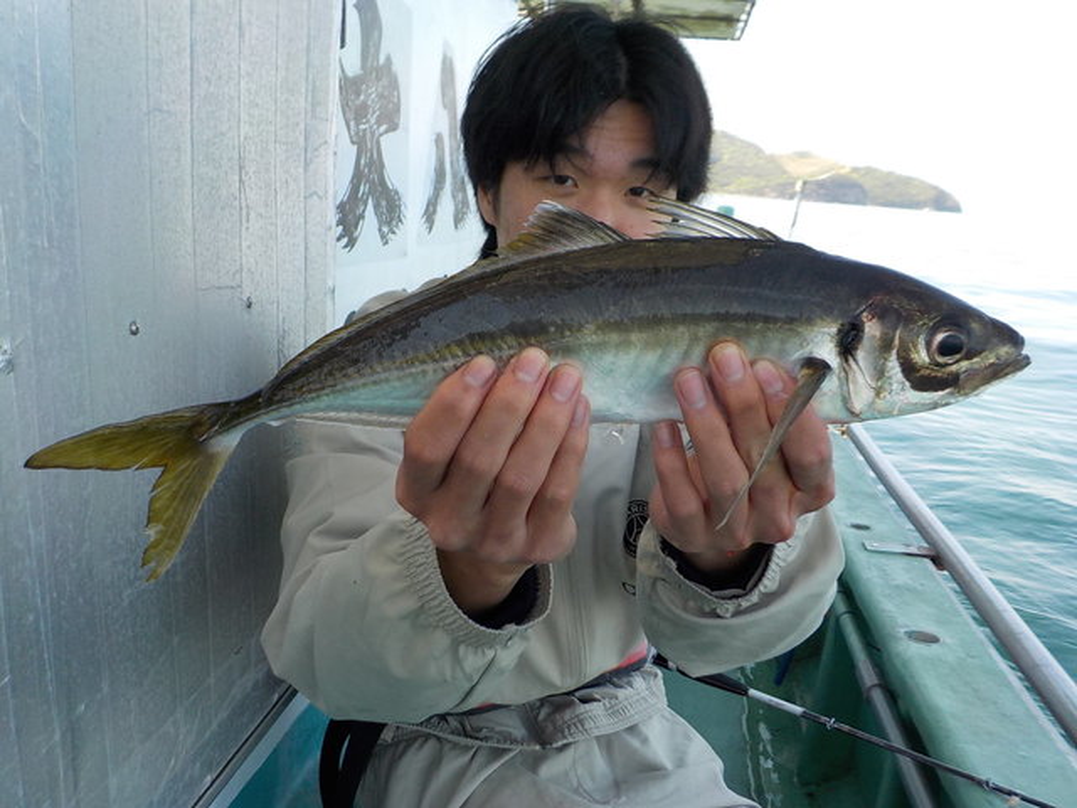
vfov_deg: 46.8
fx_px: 933
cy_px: 404
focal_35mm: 30
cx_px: 538
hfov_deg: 60.0
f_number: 3.3
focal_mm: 4.1
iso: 125
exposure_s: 1/400
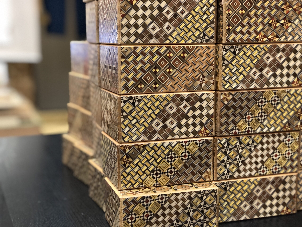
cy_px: 114
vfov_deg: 25.7
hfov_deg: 33.8
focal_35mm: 57
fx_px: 497
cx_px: 151
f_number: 2.8
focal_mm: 6.6
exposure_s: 1/33
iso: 320
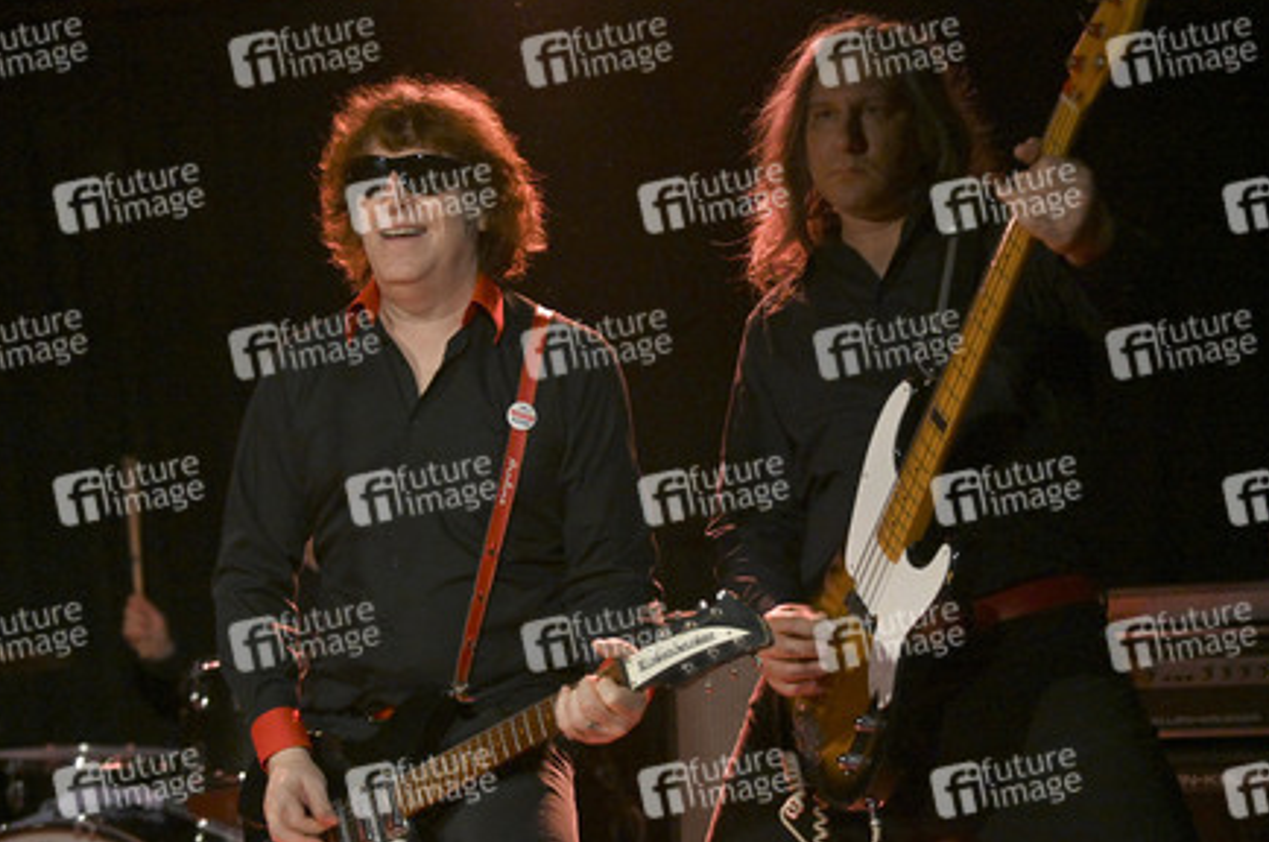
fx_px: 2745
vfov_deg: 17.4
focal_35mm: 78
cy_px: 418
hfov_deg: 26.0
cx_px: 636
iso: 6400
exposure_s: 1/200
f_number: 2.8
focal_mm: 75
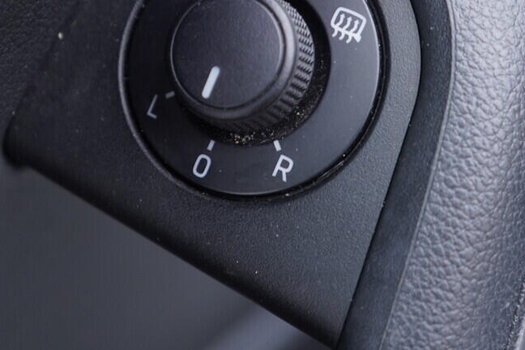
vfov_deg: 16.7
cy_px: 11
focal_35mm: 80
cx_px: 227
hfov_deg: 25.3
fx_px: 1167
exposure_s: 1/40
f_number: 2.8
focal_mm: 24
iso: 200
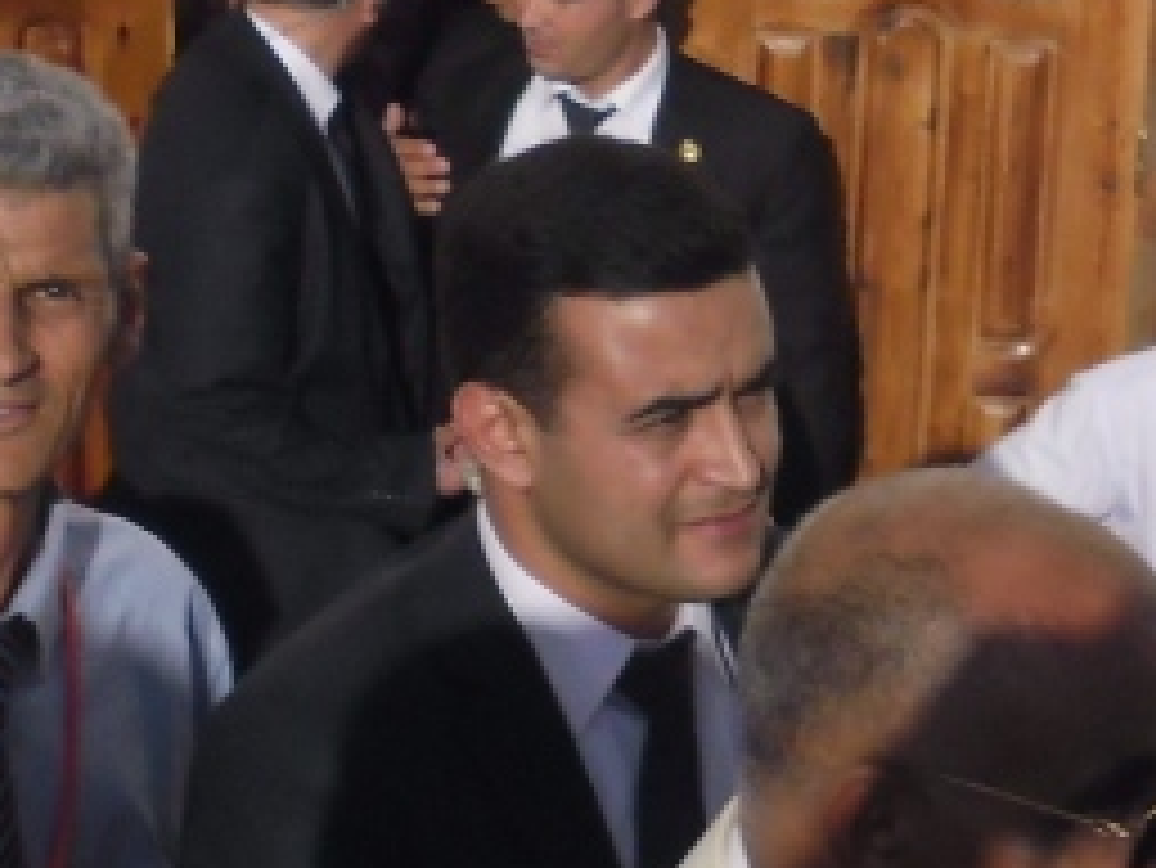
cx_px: 760
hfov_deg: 40.0
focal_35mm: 47
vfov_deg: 30.8
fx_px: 1570
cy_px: 517
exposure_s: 1/291
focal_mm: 4.9
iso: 80
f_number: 9
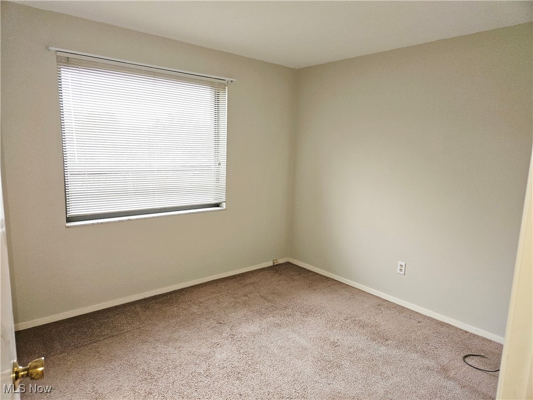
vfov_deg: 58.9
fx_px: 354
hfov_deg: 73.9
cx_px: 266
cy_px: 200
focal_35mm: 23
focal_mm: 5.4
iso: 50
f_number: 1.8
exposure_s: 1/60
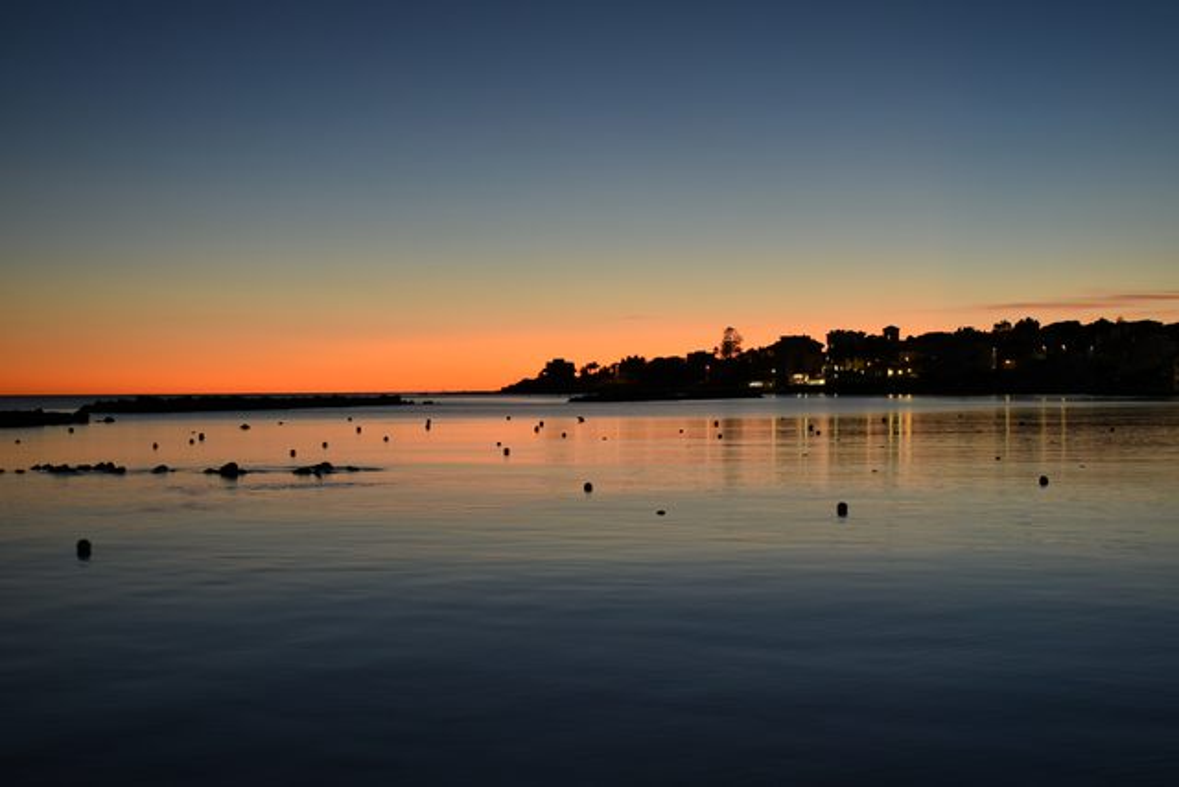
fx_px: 1720
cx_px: 590
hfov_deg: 37.8
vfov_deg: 25.8
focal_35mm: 52
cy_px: 394
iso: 250
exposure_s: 1/2
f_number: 7.1
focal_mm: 35
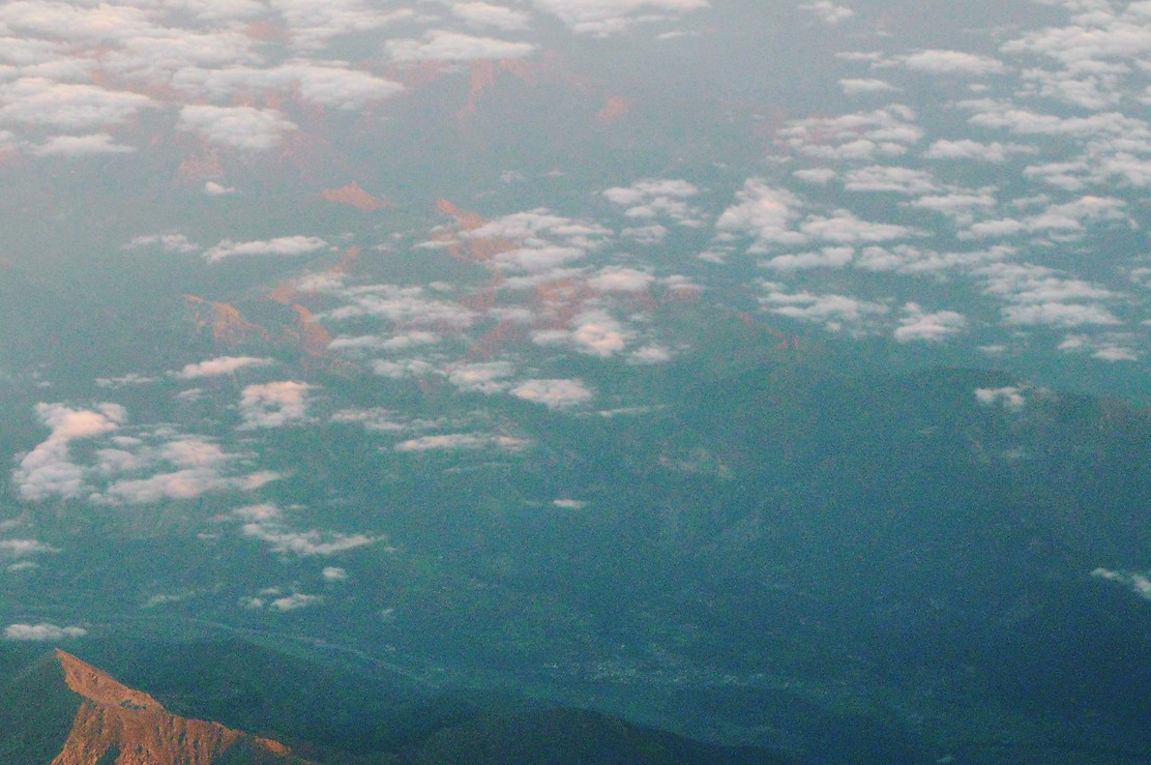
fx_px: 4344
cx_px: 19
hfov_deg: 14.9
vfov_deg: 10.0
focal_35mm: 136
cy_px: 681
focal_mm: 42
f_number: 8
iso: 400
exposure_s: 1/60
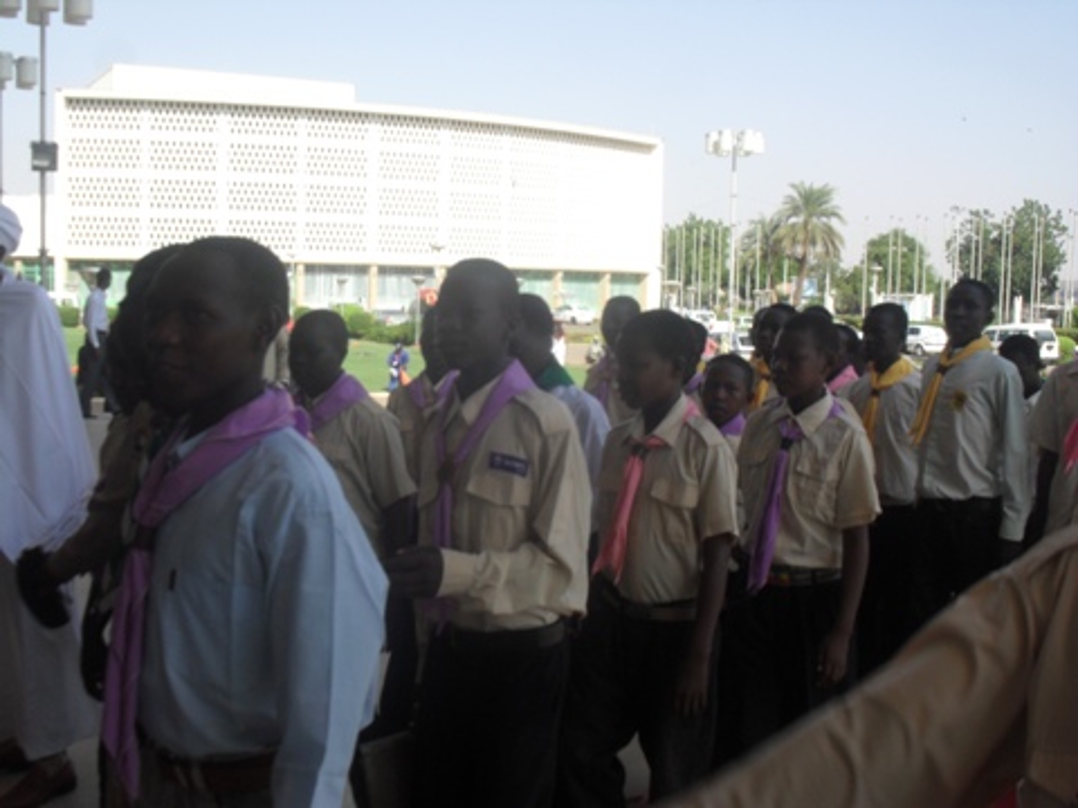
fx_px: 1308
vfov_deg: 34.3
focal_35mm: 42
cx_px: 539
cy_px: 404
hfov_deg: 44.8
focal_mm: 7.5
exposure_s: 1/125
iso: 100
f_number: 9.2
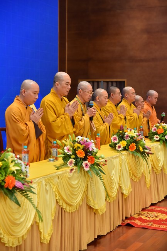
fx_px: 571
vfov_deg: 24.8
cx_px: 84
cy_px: 126
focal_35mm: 82
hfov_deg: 16.6
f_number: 5
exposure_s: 1/125
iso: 1250
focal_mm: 82
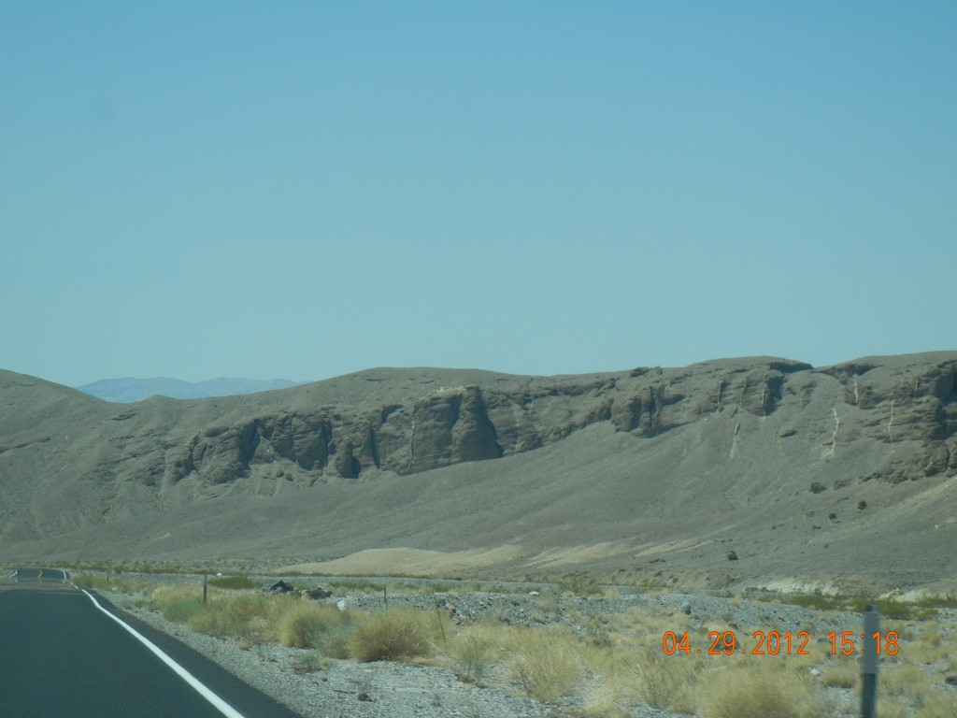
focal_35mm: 116
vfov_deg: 12.8
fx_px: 3207
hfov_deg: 17.0
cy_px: 359
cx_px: 478
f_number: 9.2
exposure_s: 1/280
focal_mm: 20.9
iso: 160
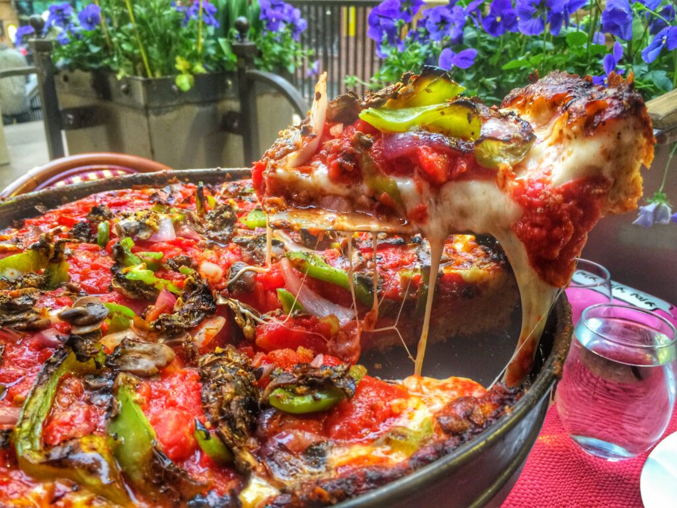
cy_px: 254
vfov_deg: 48.2
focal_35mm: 29
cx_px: 338
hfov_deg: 61.7
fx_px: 567
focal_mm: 4.15
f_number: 2.2
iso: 64
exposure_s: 1/15
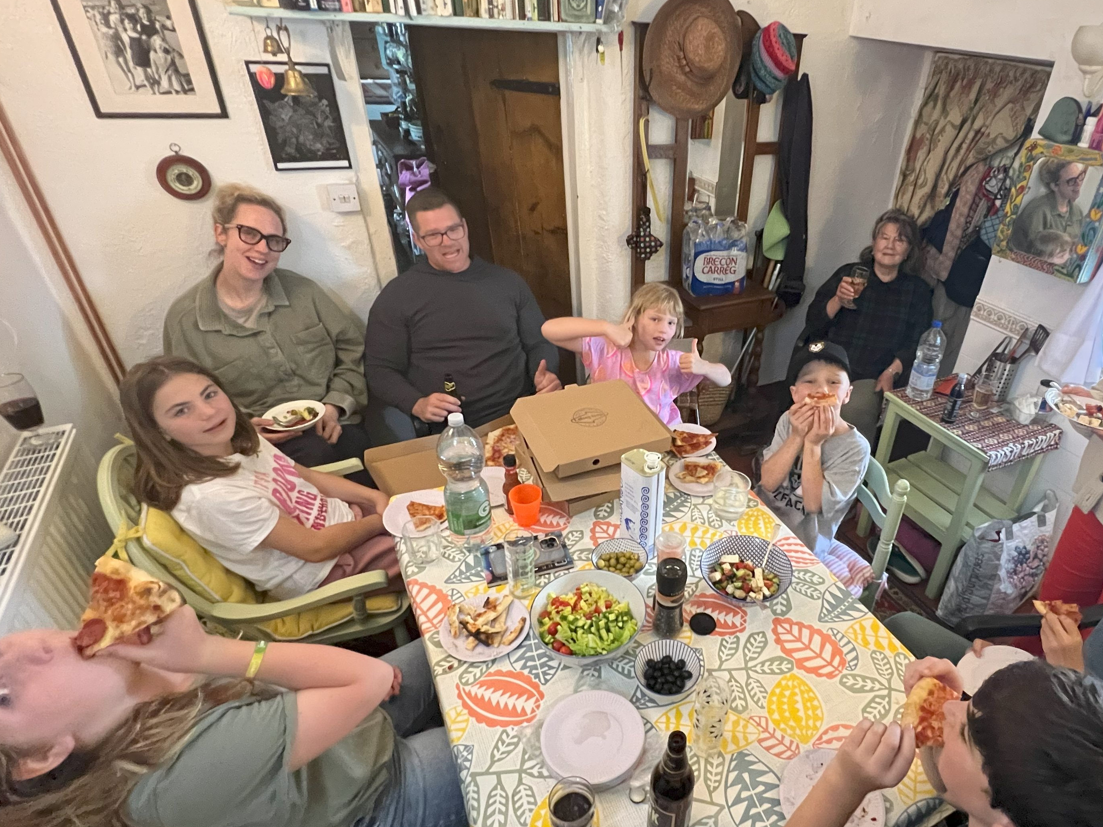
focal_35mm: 19
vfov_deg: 68.6
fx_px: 605
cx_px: 705
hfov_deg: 82.7
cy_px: 433
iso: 800
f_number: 1.8
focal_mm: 1.57
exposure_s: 1/50
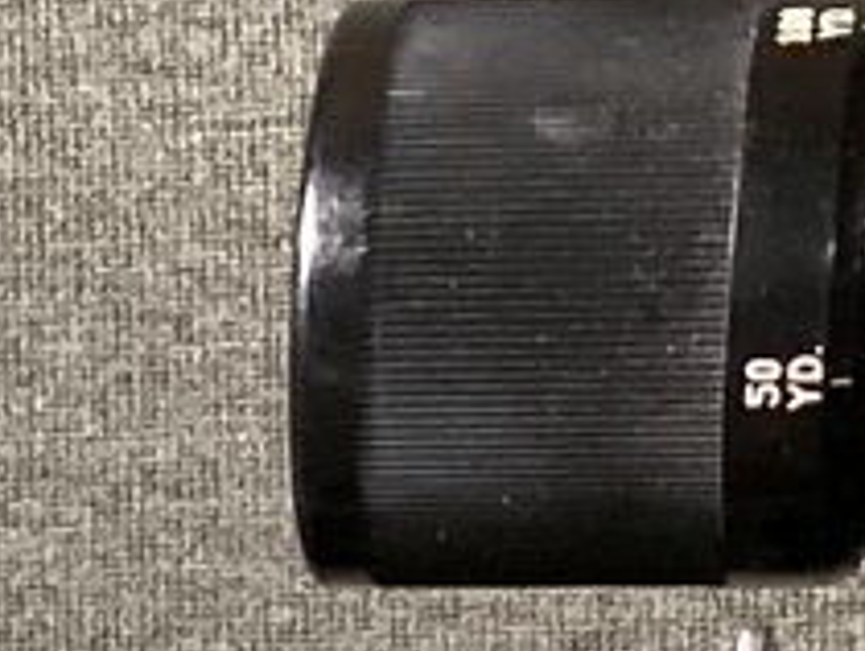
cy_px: 1605
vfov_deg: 6.3
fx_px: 5579
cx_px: -1094
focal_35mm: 223
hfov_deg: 8.3
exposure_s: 1/33
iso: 320
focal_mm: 3.3
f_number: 2.4
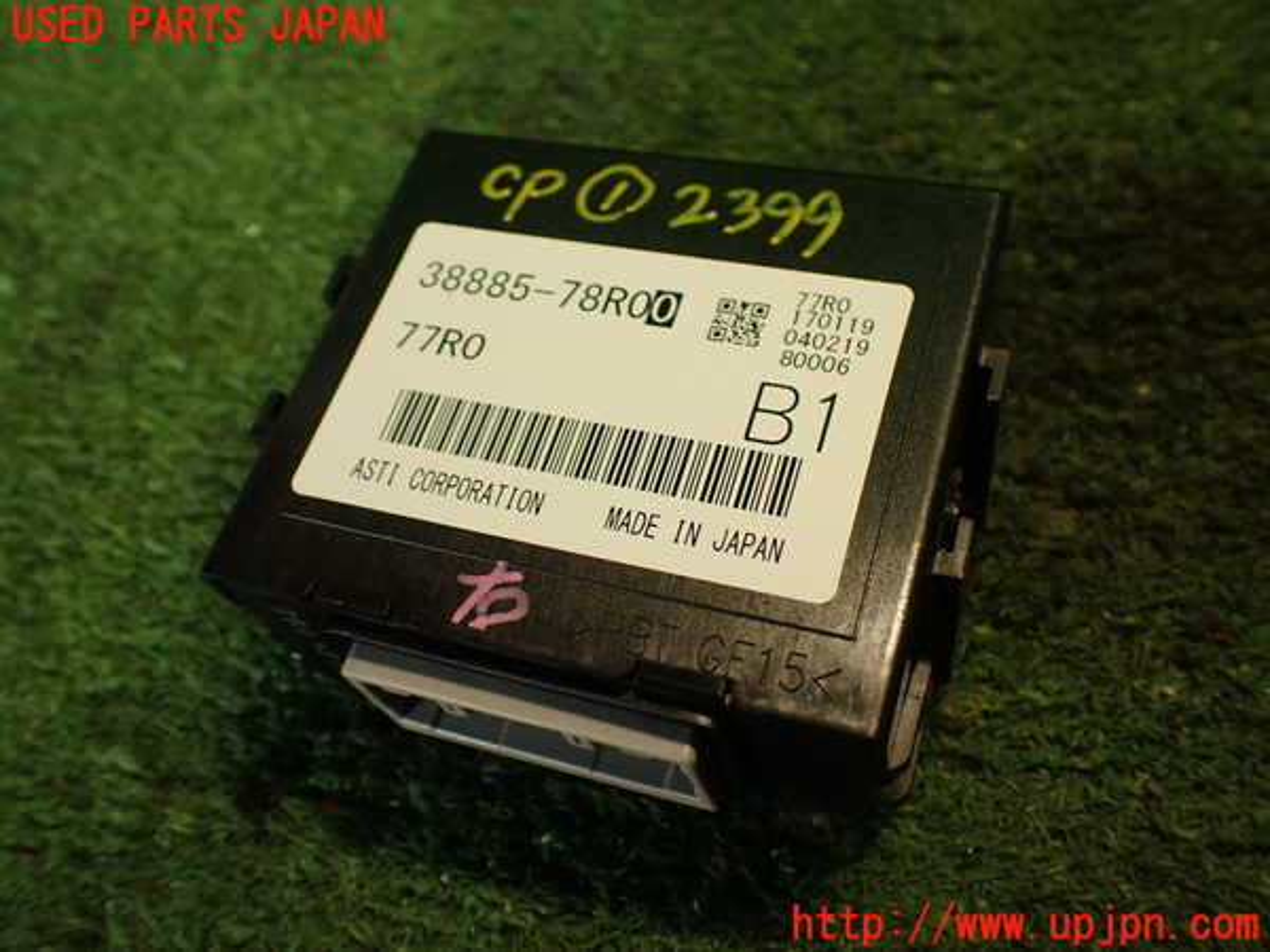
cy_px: 476
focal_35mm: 32
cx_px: 635
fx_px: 1174
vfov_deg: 44.2
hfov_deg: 56.8
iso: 200
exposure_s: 1/40
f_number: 2.4
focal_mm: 5.79
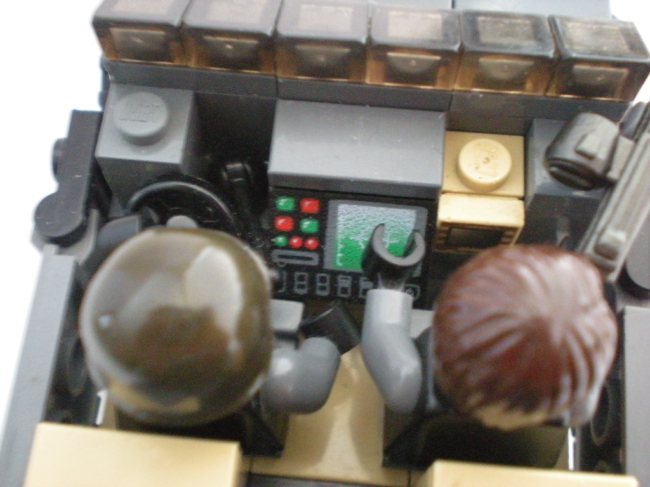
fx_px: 826
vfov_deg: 32.9
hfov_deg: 42.9
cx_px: 325
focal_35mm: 44
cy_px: 244
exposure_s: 1/7.2
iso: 800
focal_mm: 7.4
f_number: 3.5
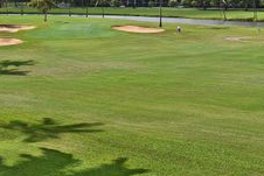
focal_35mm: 53
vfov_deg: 24.6
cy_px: 9
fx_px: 389
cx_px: 216
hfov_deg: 36.1
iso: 100
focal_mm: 24
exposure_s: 1/200
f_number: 13
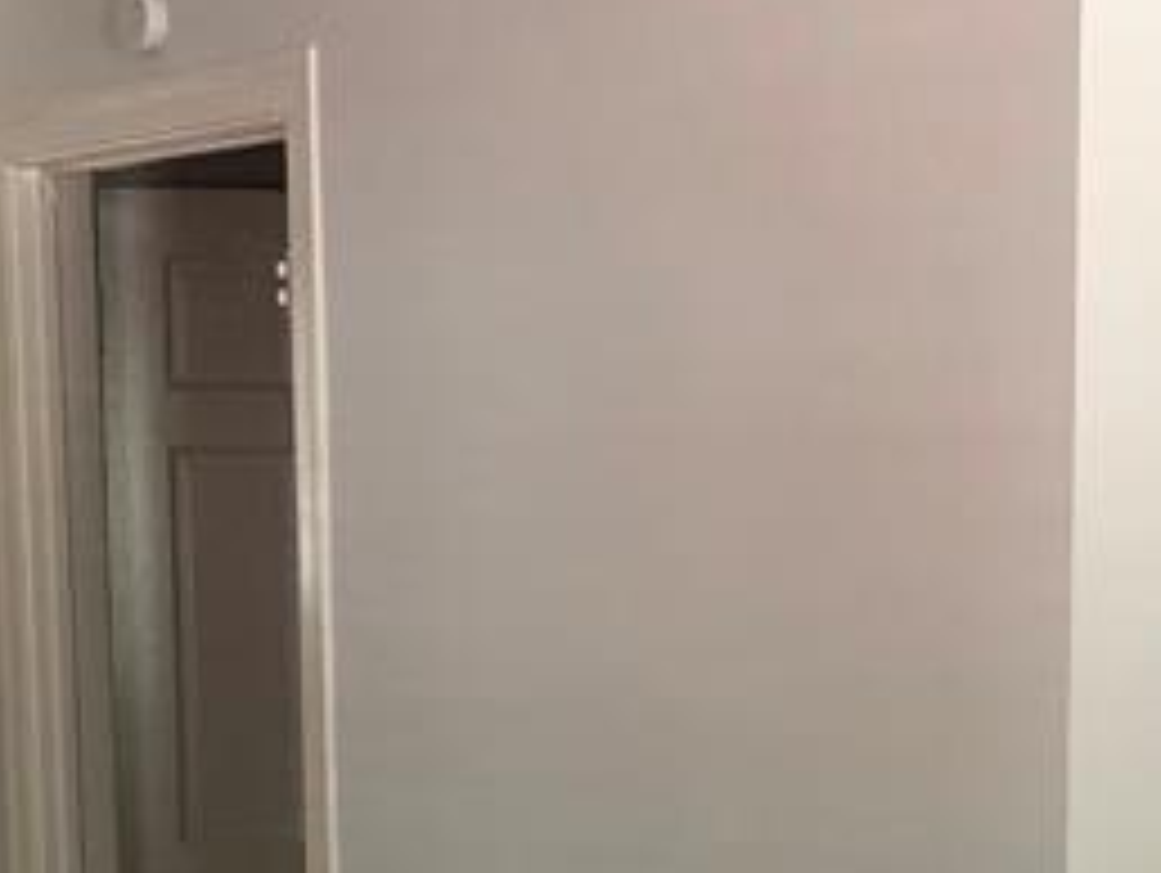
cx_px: 711
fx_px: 3726
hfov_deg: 17.7
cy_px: 1130
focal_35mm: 111
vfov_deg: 12.9
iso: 40
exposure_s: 1/15
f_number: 1.8
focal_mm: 3.99
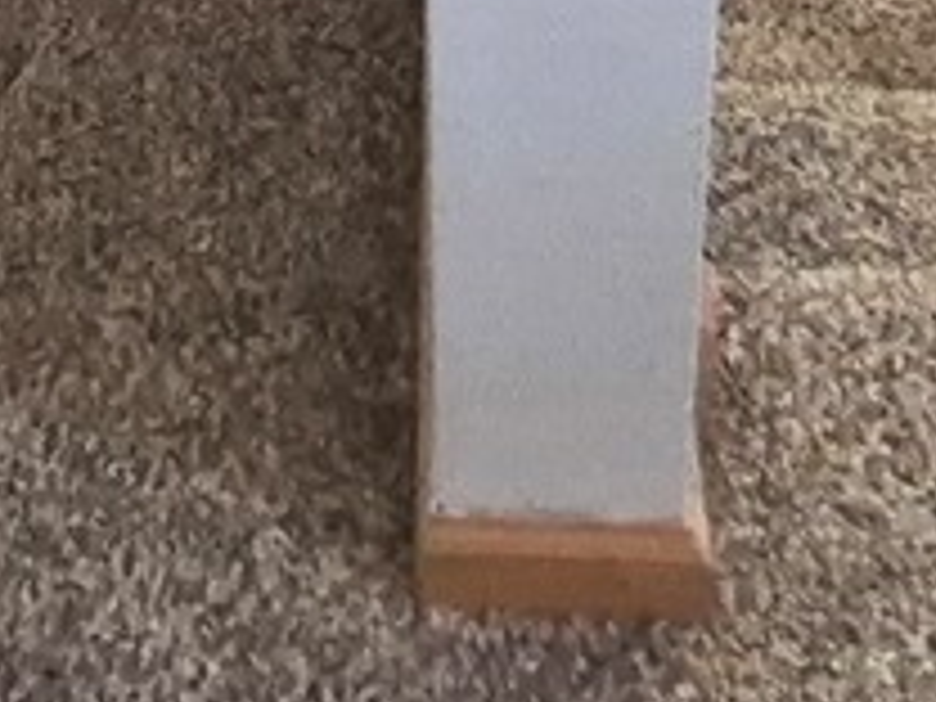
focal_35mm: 90
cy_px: -1305
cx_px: 252
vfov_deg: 11.3
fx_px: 2434
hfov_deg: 21.6
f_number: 2.2
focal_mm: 1.74
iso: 250
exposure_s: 1/60
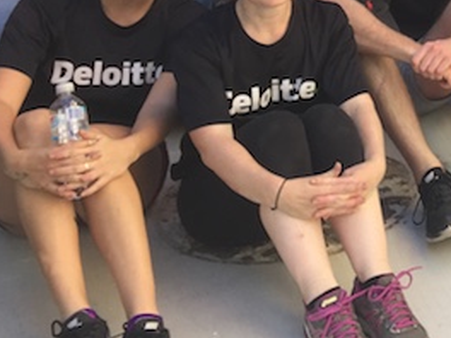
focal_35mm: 88
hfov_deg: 19.6
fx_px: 1147
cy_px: -126
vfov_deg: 15.8
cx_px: 659
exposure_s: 1/260
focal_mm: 4.15
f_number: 2.2
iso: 32
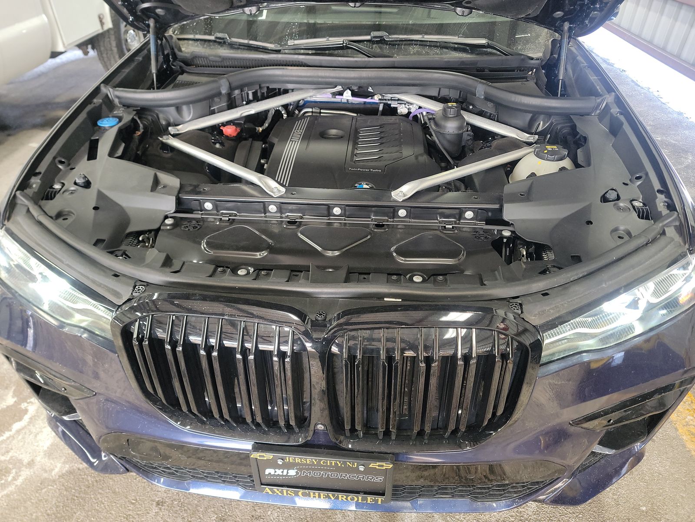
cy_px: 261
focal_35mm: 24
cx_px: 348
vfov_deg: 56.8
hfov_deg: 71.6
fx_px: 482
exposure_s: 1/59
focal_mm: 6.7
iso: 425
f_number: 1.8
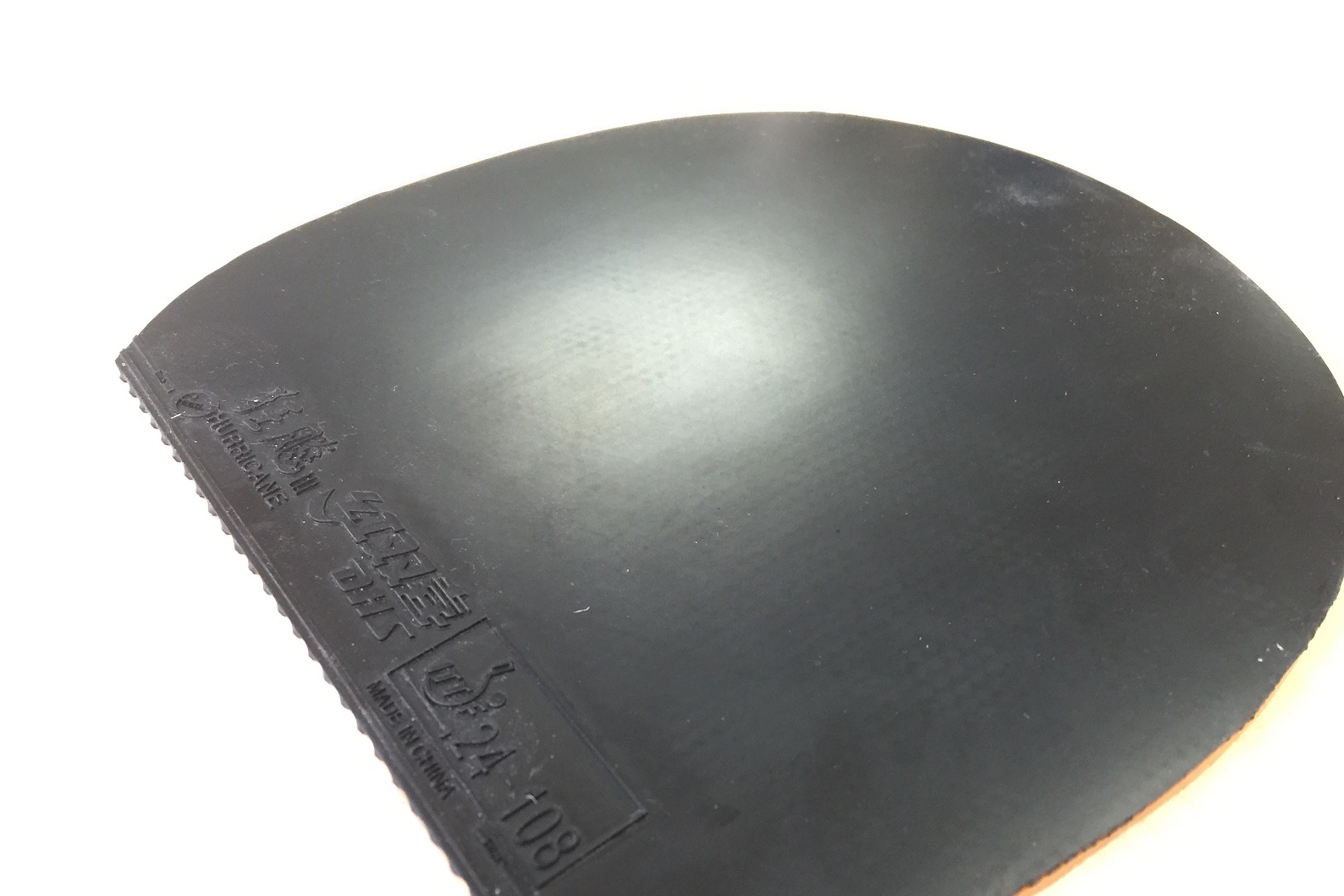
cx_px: 680
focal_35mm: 31
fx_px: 1157
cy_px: 503
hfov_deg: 60.3
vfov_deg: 42.3
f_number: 2.2
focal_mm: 4.15
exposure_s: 1/15
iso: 100
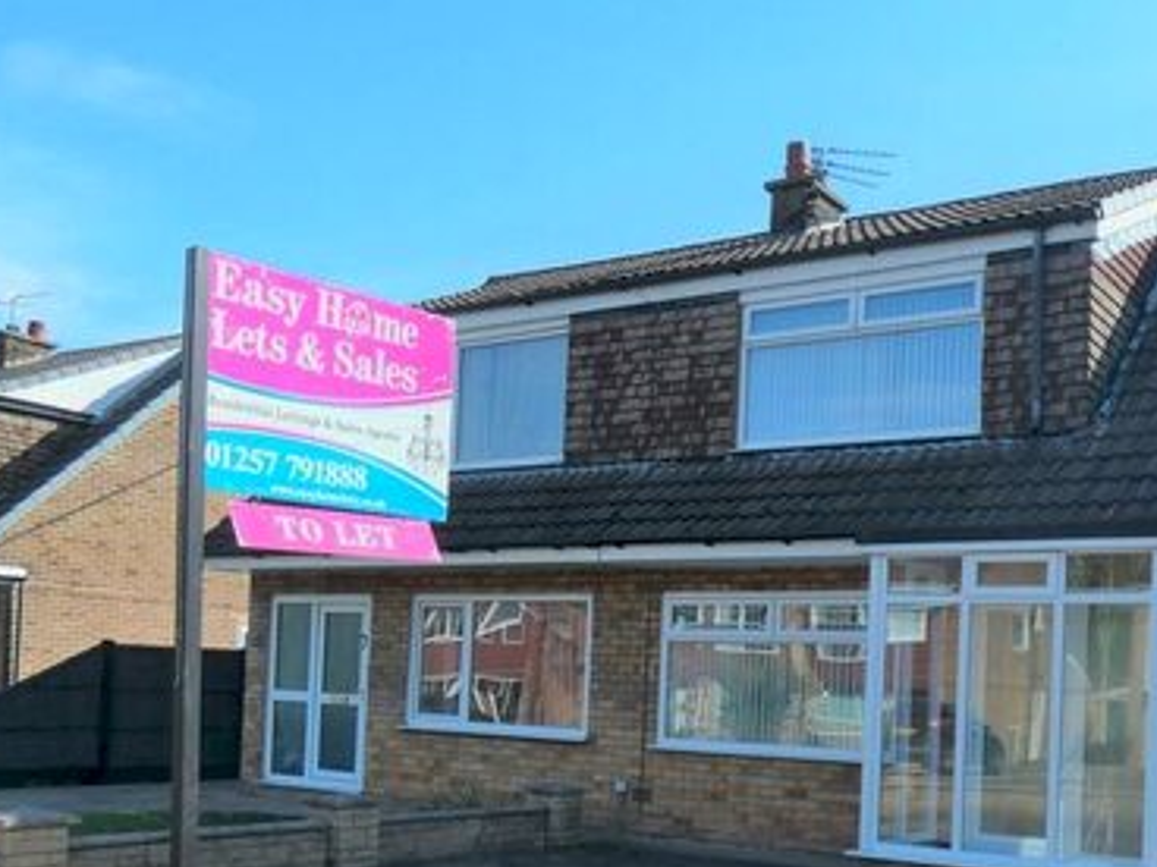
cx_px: 805
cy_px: 671
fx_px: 1270
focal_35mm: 38
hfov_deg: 47.9
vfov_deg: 36.7
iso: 80
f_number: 3.2
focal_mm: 3.6
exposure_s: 1/1000
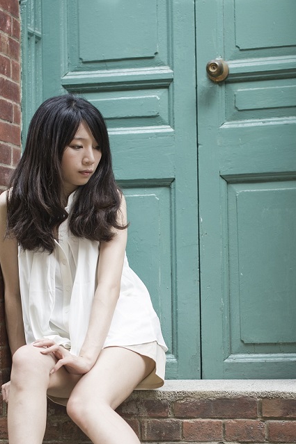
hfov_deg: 13.7
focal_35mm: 100
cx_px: 150
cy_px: 324
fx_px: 1235
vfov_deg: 20.3
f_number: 2.2
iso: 100
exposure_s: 1/200
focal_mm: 50
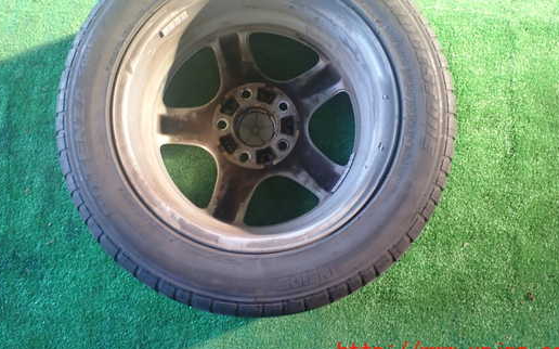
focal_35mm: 37
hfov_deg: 52.7
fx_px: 563
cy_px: 122
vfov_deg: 34.2
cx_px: 257
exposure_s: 1/50
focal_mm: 5.4
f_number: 2.3
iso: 200
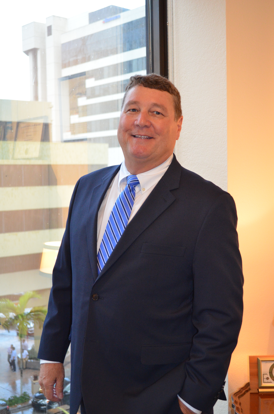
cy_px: 207
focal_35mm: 48
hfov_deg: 28.0
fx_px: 550
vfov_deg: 41.2
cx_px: 137
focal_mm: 32
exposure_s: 1/60
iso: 1600
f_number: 4.8
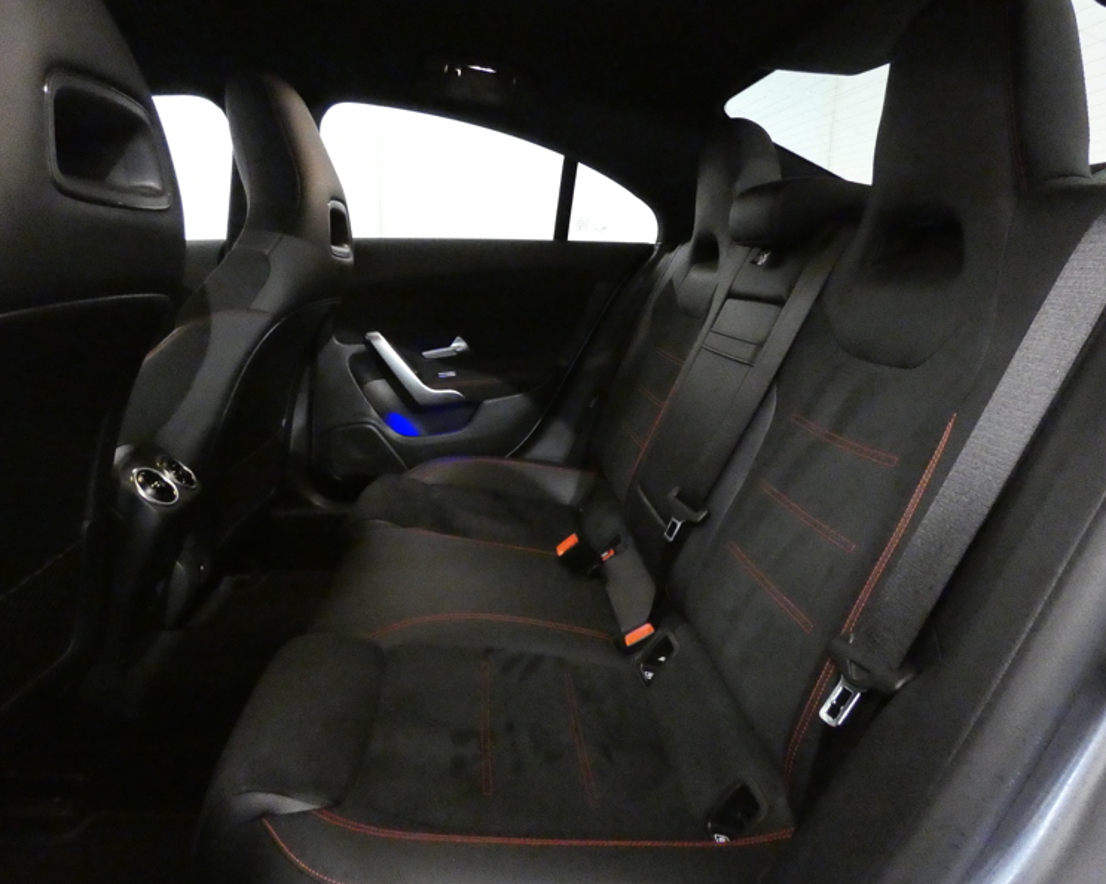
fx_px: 687
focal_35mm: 21
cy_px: 440
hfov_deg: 77.6
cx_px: 557
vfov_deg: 65.5
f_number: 2.8
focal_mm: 3.6
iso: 3200
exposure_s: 1/50
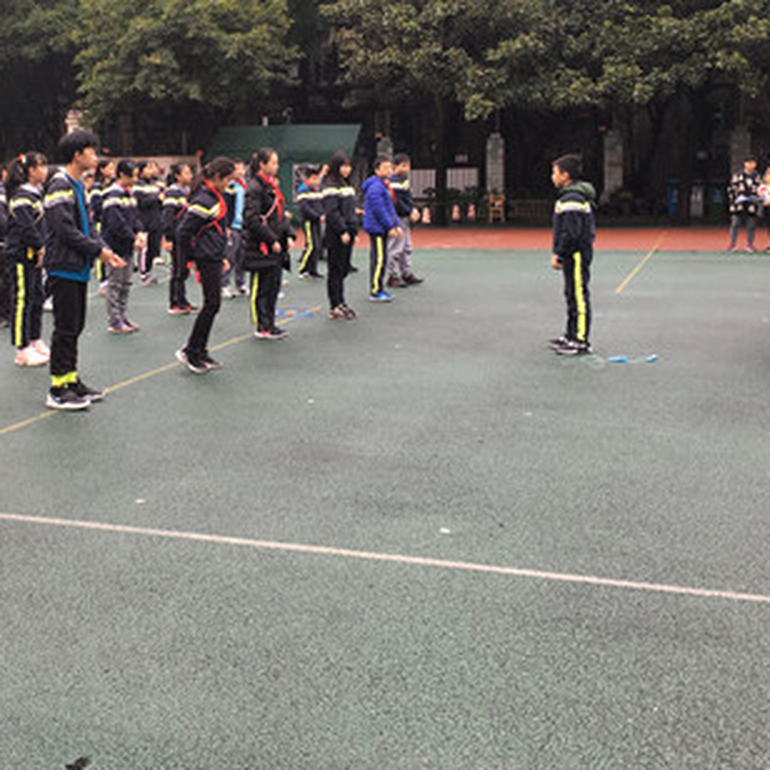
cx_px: 145
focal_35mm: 50
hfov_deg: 33.0
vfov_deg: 33.7
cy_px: 245
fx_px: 1258
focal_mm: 4.15
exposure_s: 1/50
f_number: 2.2
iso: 32
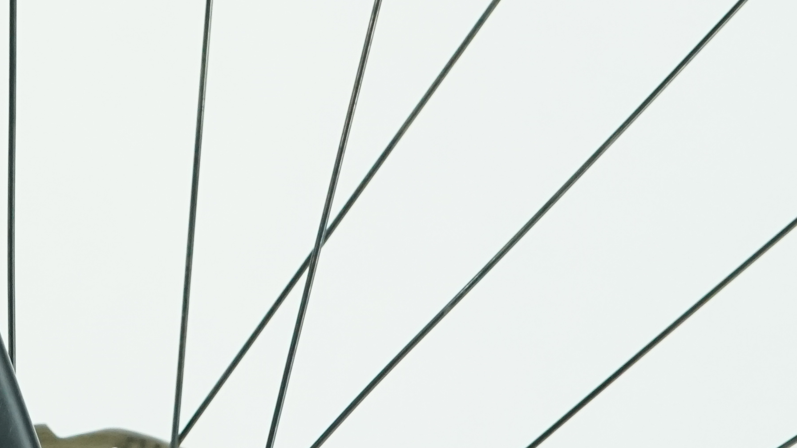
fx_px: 3635
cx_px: -216
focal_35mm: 172
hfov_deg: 12.2
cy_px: 64
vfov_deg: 7.0
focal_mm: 49
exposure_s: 1/200
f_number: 7.1
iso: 2500
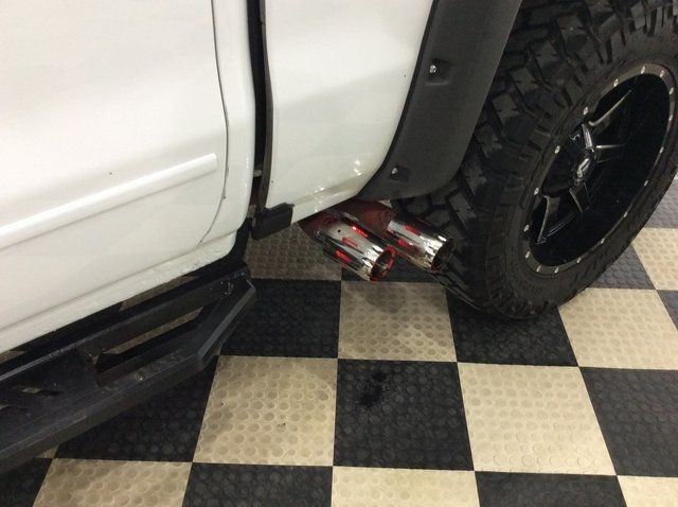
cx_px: 339
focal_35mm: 32
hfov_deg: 56.9
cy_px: 254
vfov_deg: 44.1
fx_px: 626
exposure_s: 1/24
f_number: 2.4
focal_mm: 3.3
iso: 125
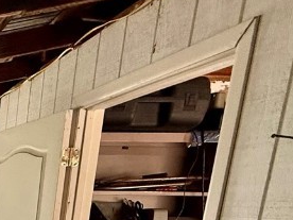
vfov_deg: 24.0
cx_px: -158
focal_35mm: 52
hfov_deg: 25.9
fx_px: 440
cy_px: 298
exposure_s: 1/99
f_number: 2.2
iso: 320
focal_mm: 2.22
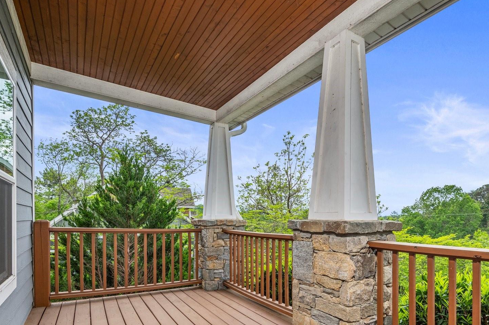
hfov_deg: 83.7
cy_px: 219
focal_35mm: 20
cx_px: 271
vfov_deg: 60.3
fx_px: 271
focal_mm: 14
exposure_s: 1/80
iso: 250
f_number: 8
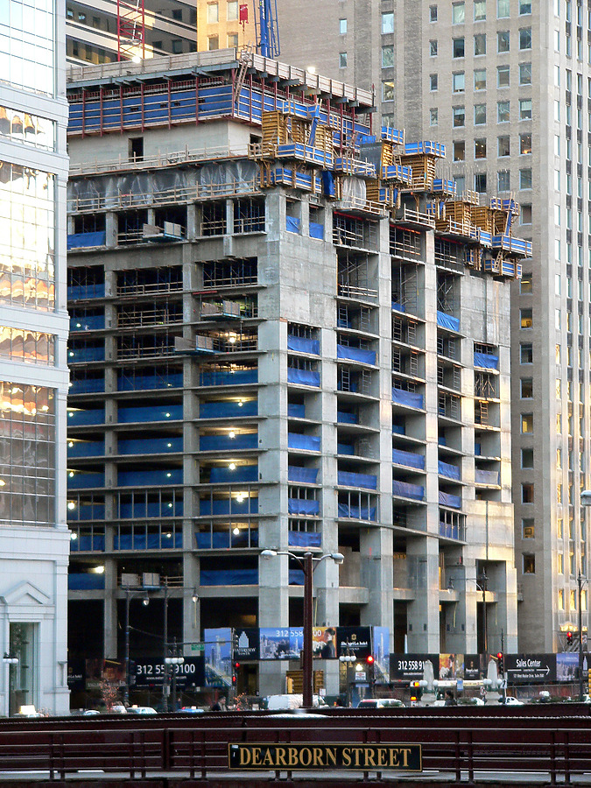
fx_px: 2754
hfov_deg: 12.2
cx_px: 296
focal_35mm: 121
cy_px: 394
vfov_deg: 16.3
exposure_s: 1/60
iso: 200
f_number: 2.8
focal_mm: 20.1
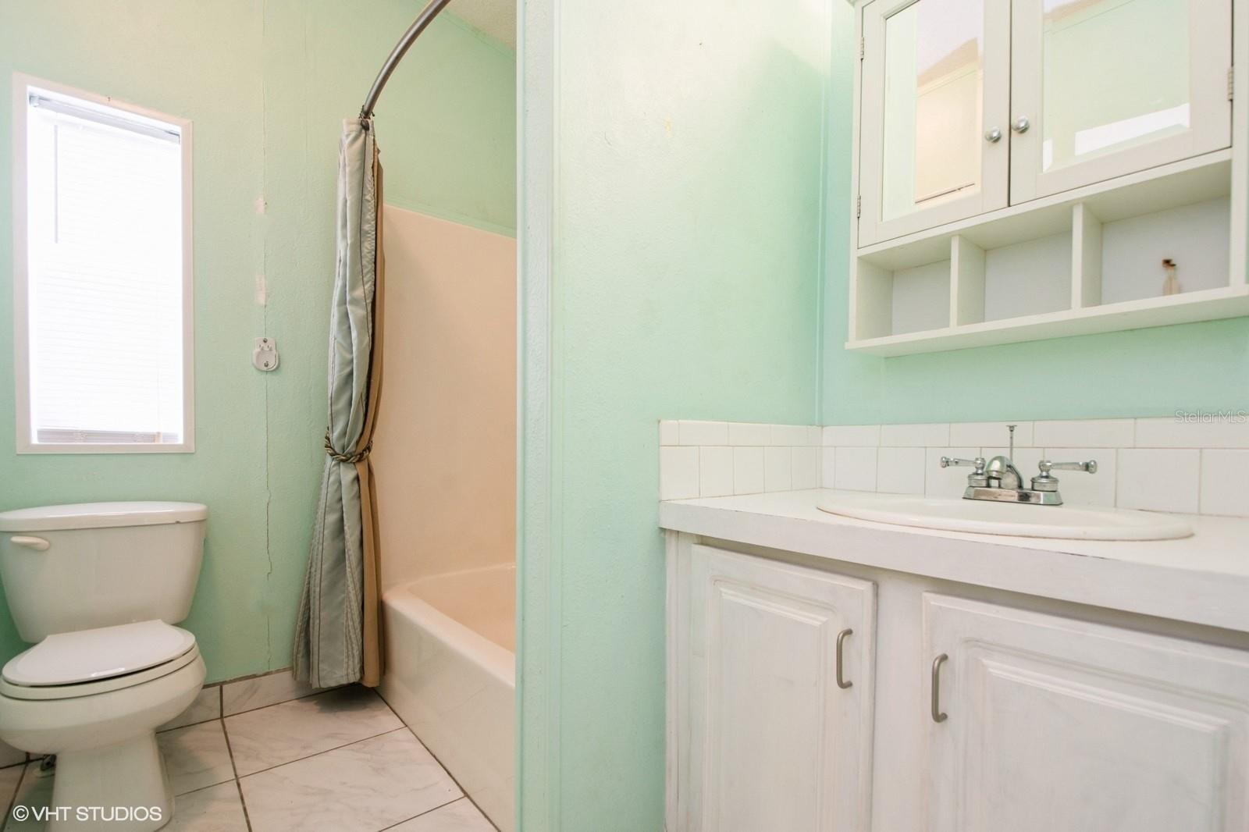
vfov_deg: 77.3
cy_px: 416
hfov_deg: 100.4
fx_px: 520
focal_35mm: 15
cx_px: 624
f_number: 8
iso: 200
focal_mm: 10
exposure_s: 1/3
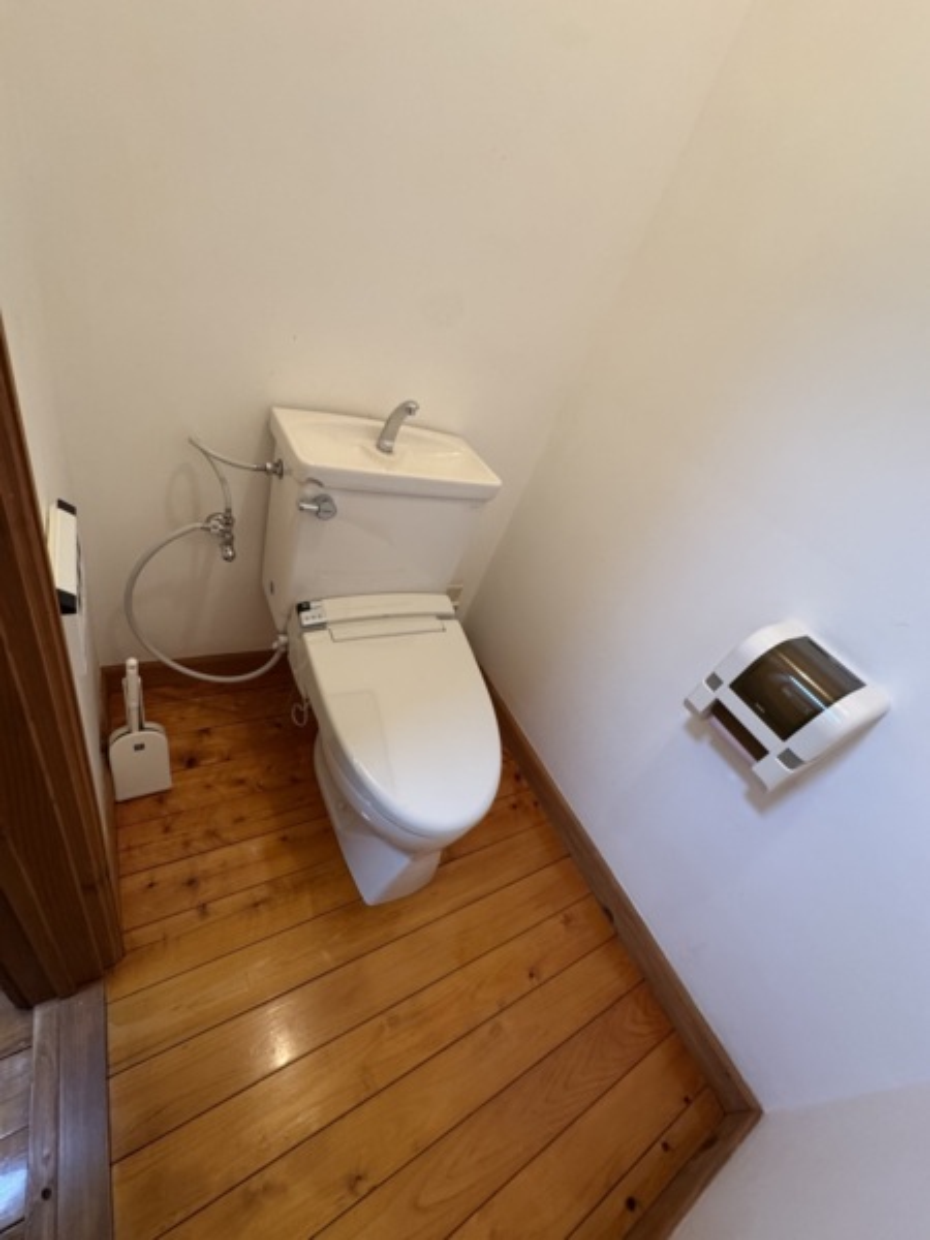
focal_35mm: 14
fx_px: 502
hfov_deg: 85.7
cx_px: 465
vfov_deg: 102.1
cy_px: 620
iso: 400
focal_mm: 2.22
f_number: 2.2
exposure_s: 1/50
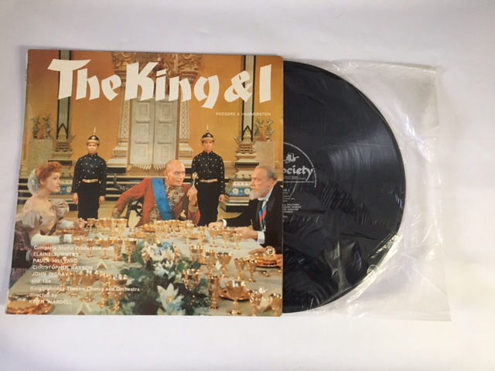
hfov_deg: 61.7
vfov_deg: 48.2
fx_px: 415
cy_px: 186
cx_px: 248
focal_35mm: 29
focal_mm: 4.15
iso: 200
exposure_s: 1/20
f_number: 2.2
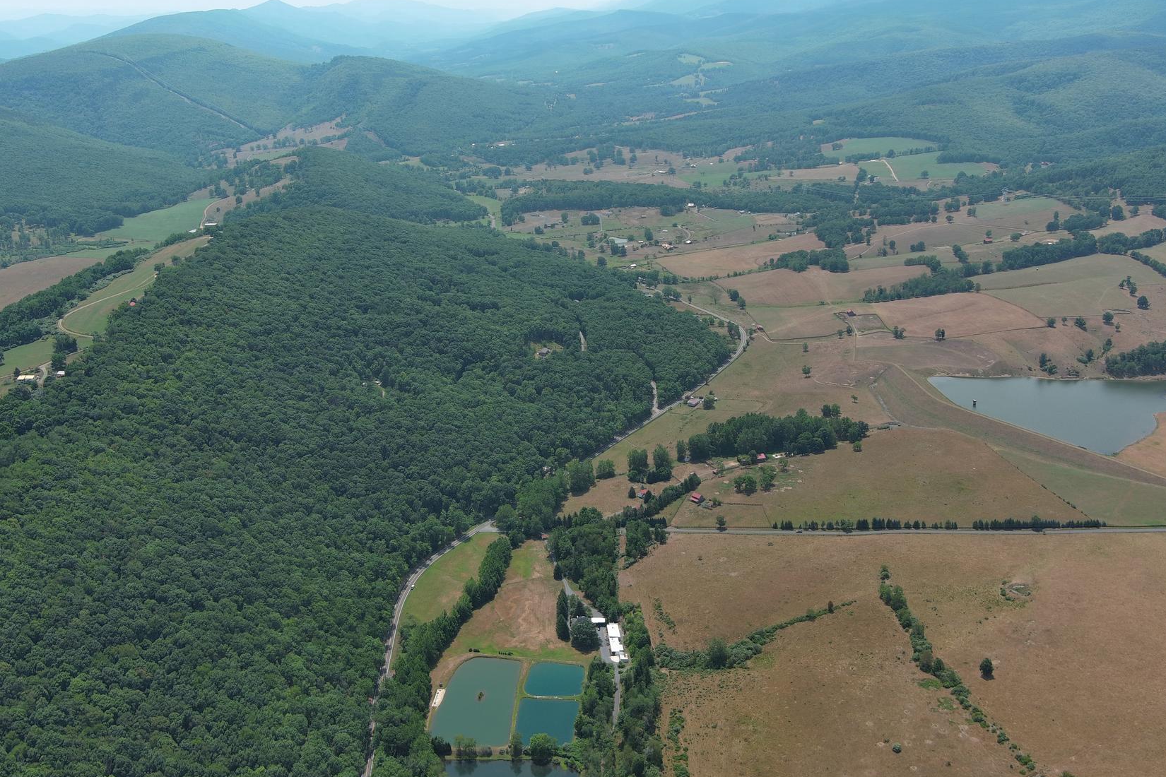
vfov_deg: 36.9
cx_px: 632
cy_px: 361
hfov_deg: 53.1
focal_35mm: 36
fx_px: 1166
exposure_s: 1/1300
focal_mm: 10.57
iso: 100
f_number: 2.8
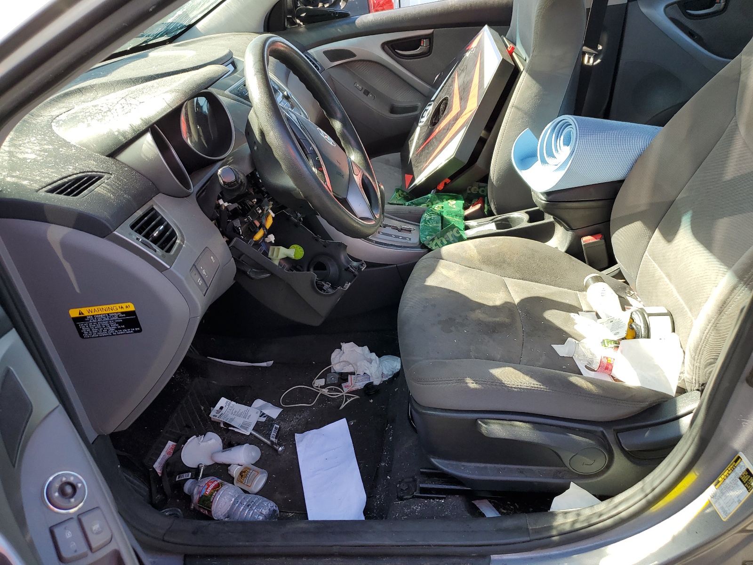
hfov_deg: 67.3
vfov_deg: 53.1
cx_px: 376
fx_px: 566
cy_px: 282
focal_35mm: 26
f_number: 1.5
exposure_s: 1/357
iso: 50
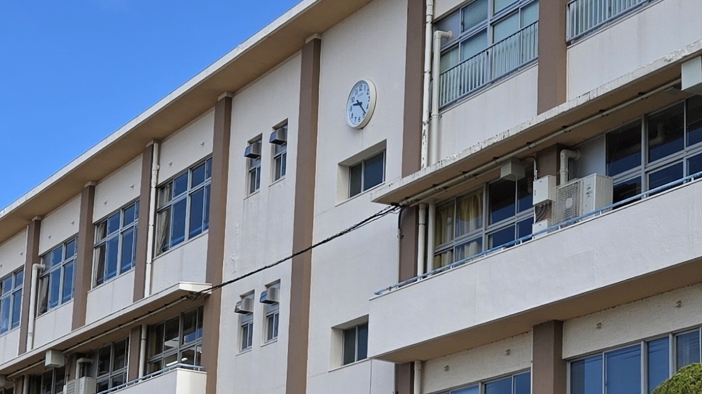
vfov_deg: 13.3
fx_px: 1675
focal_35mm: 90
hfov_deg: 23.7
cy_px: 343
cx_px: 315
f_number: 1.8
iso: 40
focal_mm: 5.4
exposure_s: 1/2921
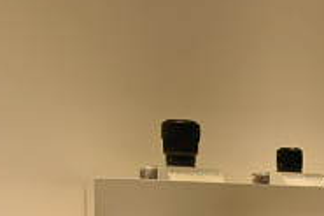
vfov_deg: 16.8
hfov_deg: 23.6
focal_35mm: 78
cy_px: 246
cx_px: 394
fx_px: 701
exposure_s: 1/800
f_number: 8
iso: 1600
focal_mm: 24
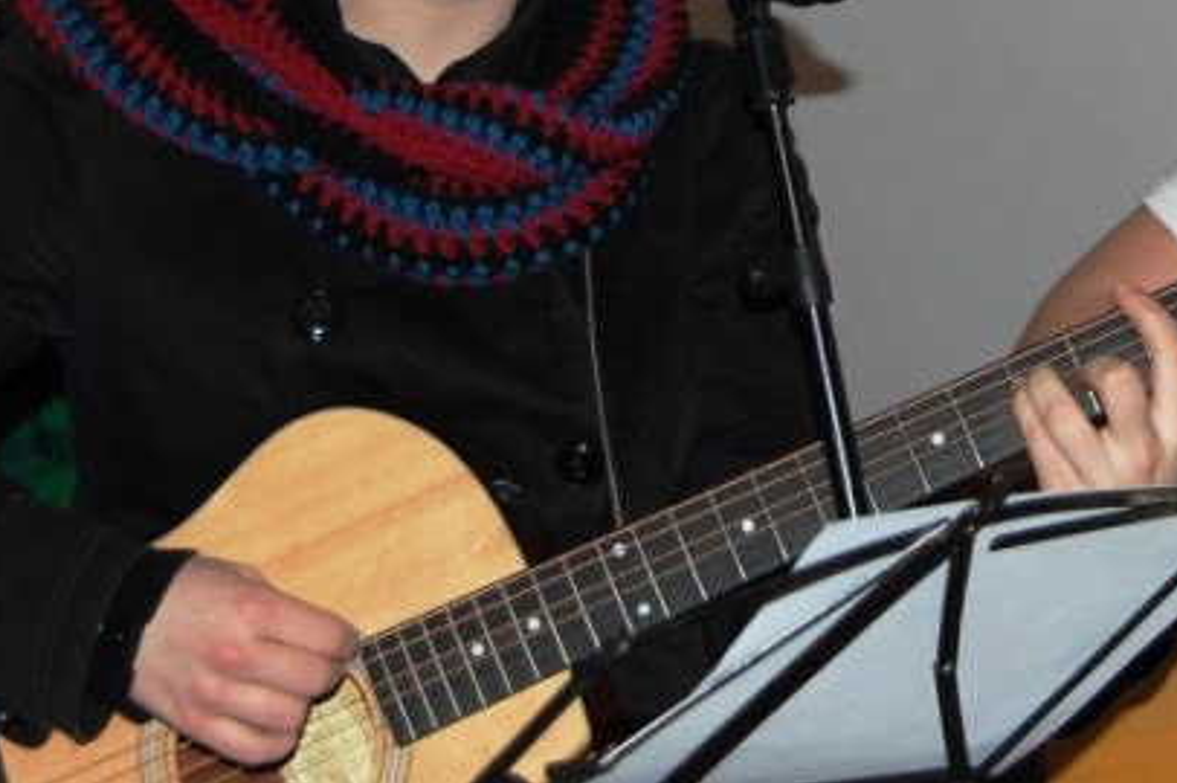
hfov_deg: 14.6
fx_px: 4573
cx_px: 896
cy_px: -84
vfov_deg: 9.7
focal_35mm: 140
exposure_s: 1/60
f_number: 5.3
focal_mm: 42
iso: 400
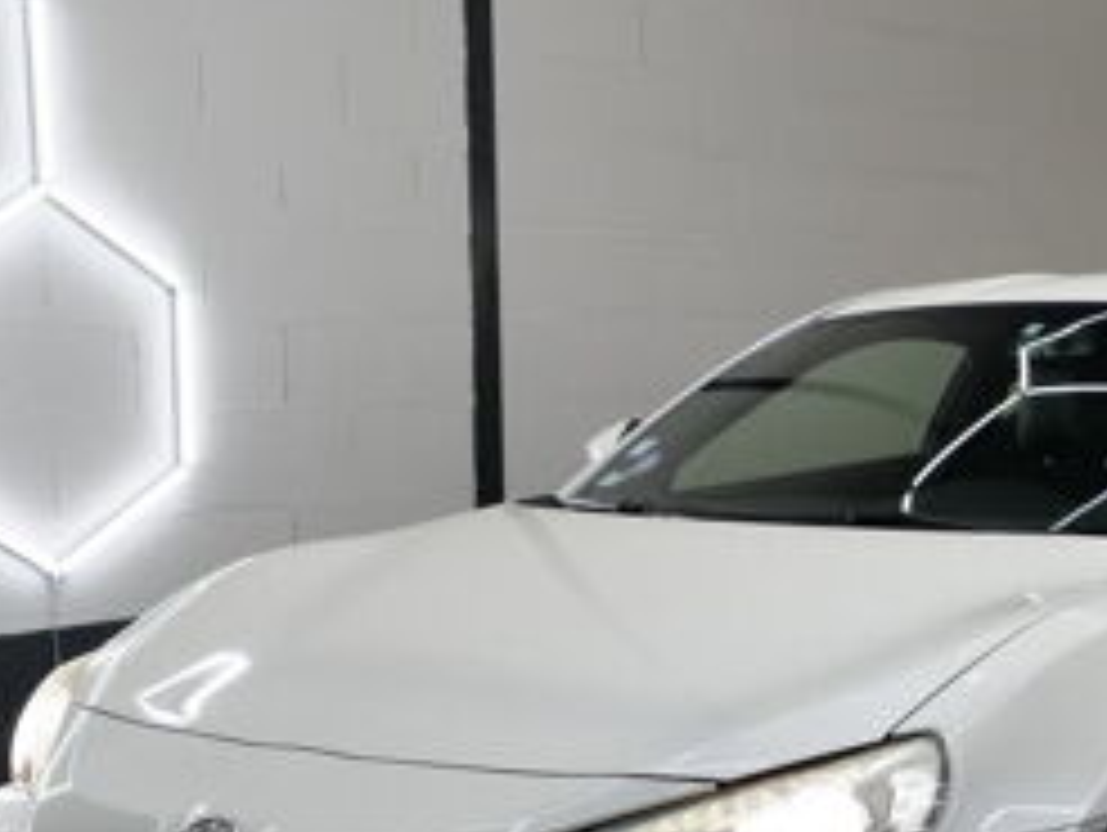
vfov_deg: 18.9
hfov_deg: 24.6
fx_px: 2497
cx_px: 900
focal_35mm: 78
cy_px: 576
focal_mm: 20
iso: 800
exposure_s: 1/60
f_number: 6.3
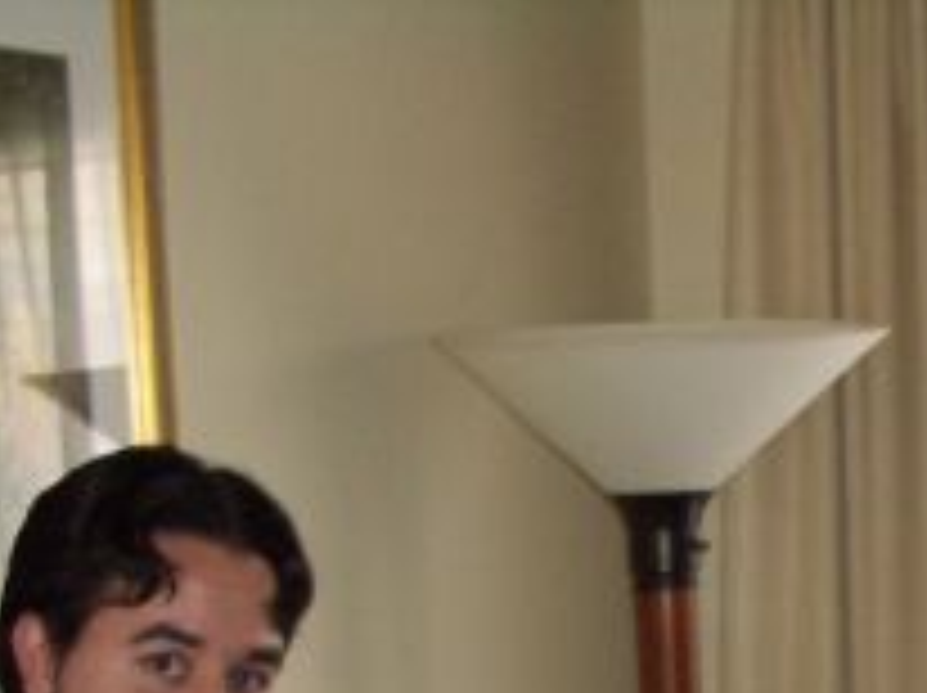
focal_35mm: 109
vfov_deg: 12.8
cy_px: 1076
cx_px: 999
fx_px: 2916
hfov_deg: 17.5
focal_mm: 5.8
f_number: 2.6
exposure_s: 1/60
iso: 200
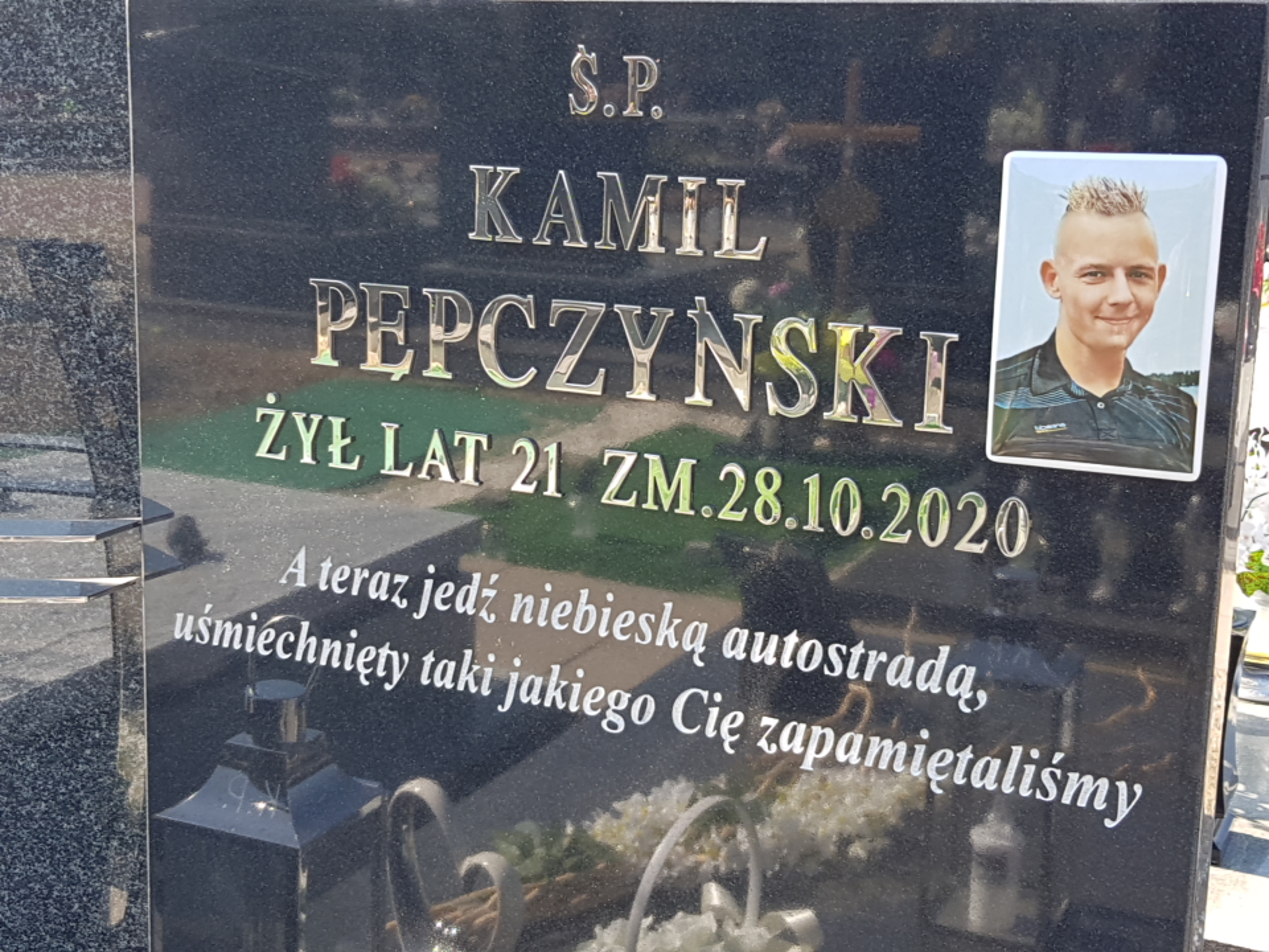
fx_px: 953
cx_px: 634
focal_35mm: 26
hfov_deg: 67.3
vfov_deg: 53.1
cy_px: 476
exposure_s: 1/419
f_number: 1.7
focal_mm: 4.2
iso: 40
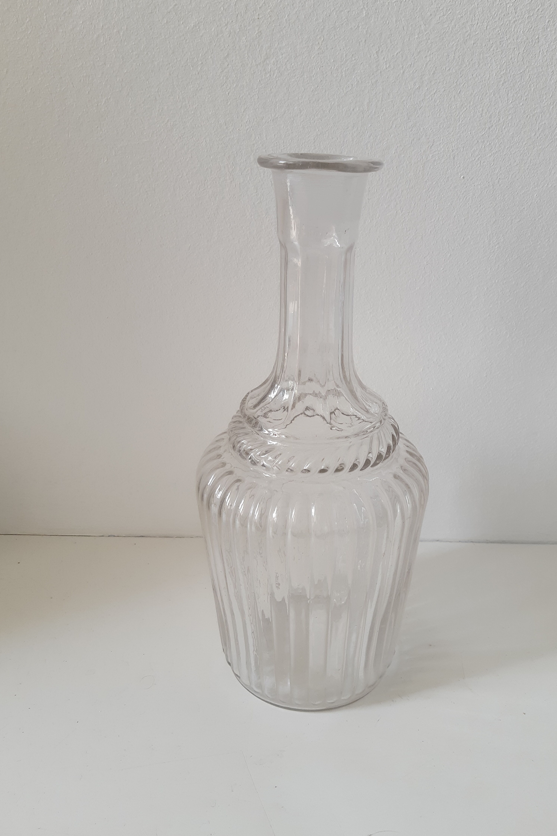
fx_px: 650
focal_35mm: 28
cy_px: 420
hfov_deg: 46.3
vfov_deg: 65.5
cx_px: 305
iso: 50
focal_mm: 3.93
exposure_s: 1/100
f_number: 1.7
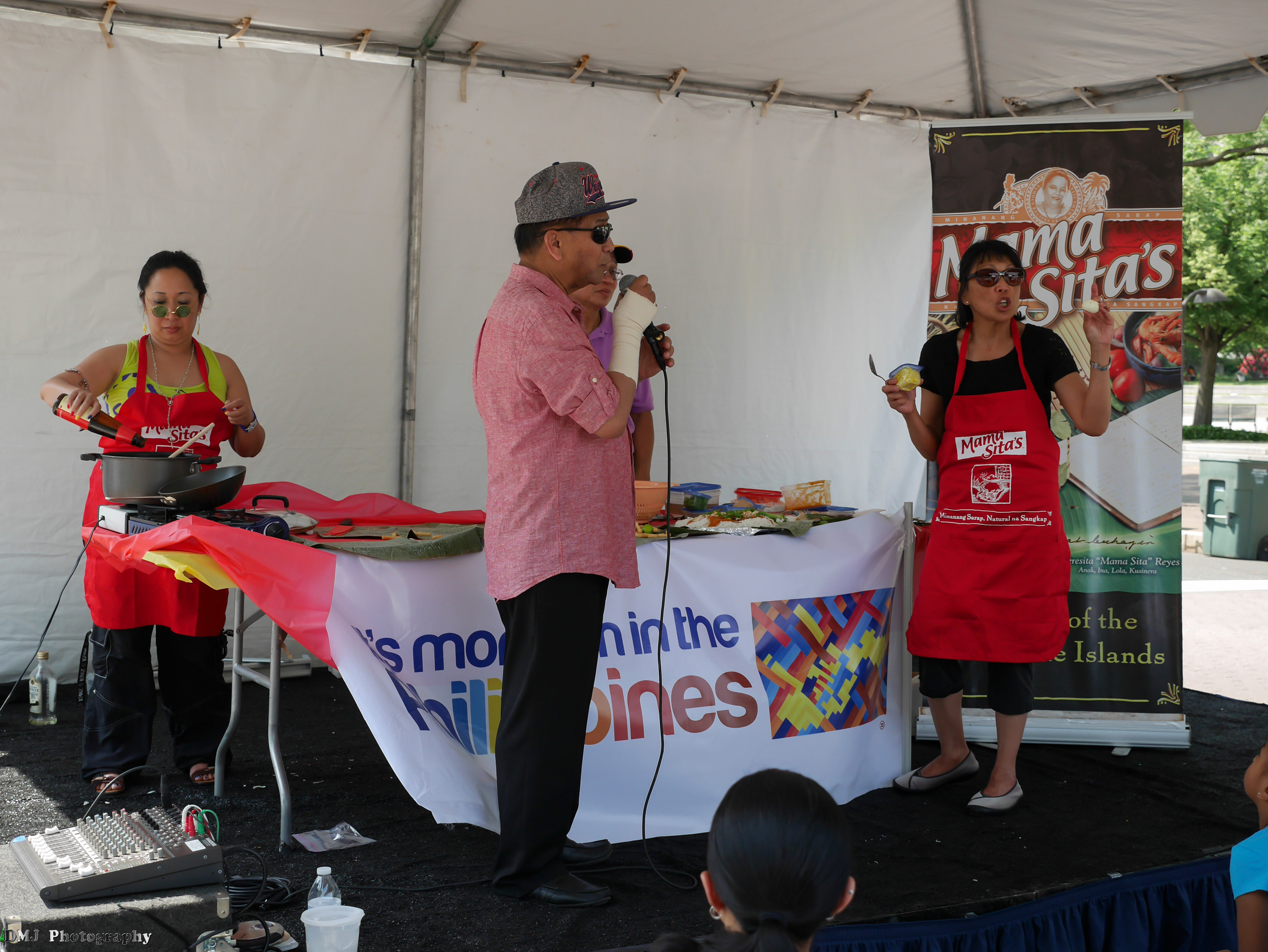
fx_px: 1759
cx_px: 634
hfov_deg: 39.6
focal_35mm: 48
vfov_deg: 30.3
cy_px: 476
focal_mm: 24
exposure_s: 1/500
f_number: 3.5
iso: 200
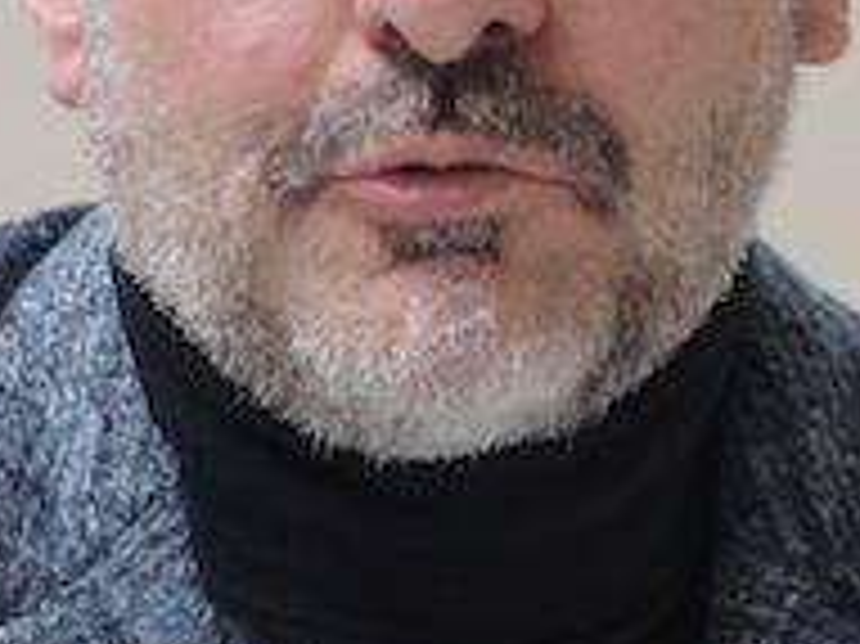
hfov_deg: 2.4
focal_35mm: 838
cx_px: 504
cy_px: 261
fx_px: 20806
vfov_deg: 1.8
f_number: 4
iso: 400
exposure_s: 1/50
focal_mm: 42.8
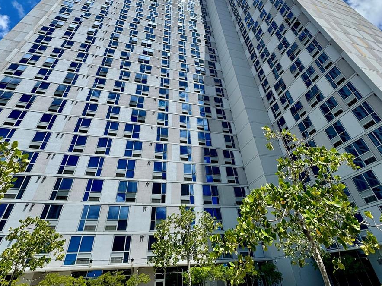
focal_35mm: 19
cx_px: 191
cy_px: 85
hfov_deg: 84.7
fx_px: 210
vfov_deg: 66.0
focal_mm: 2.22
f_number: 2.2
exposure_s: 1/2273
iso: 50
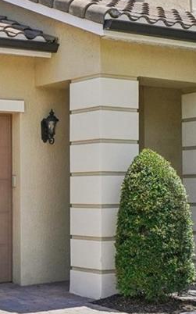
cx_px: -1
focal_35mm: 79
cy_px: 194
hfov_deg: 16.2
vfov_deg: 26.1
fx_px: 676
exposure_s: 1/800
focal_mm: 13
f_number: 8
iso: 400
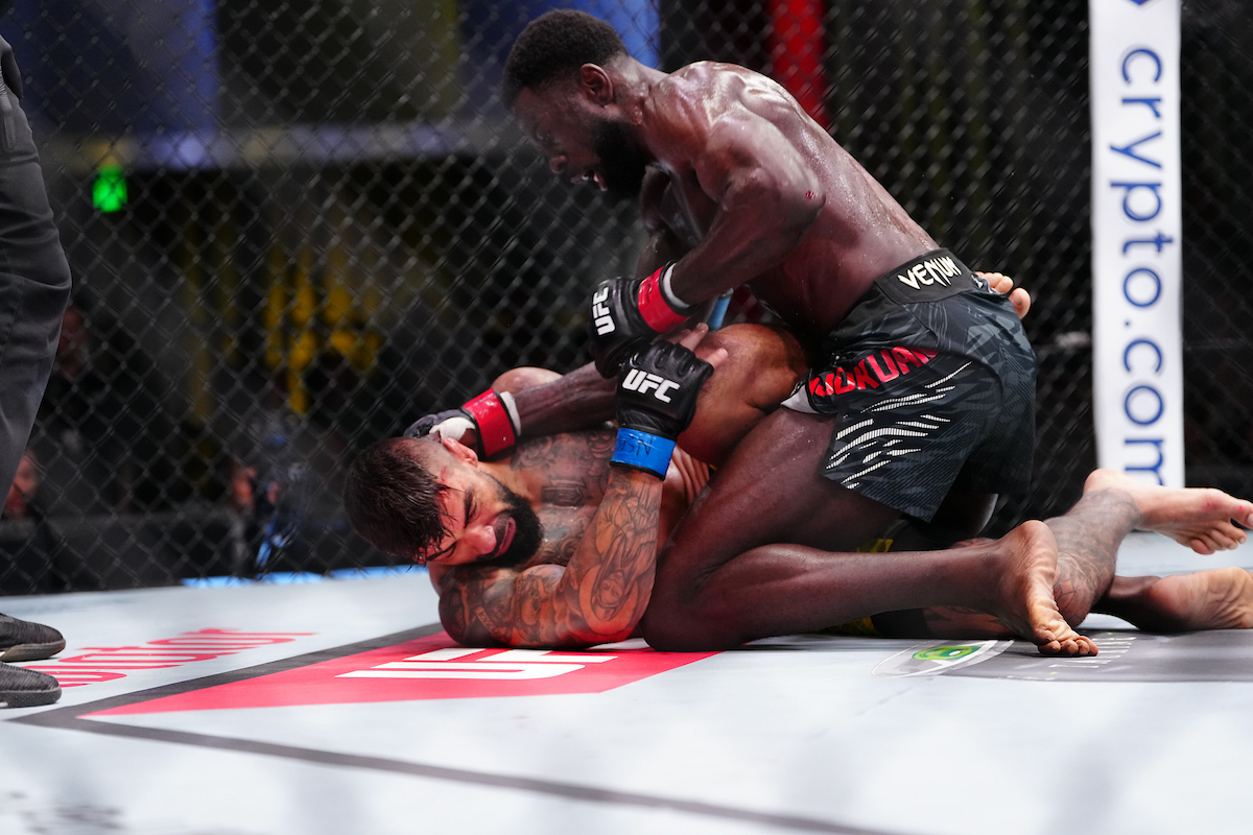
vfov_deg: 14.0
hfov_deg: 20.8
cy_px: 418
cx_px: 626
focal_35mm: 98
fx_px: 3411
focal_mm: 98
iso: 3200
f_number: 2.8
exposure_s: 1/640
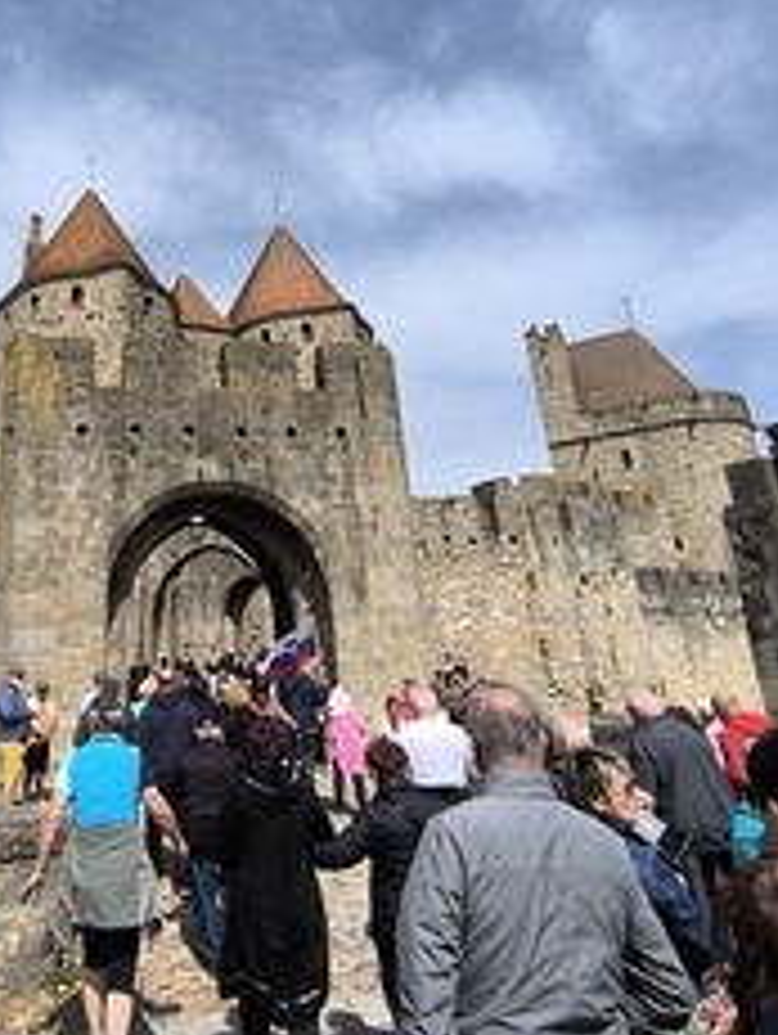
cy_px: 405
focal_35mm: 25
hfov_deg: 52.3
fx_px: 748
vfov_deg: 68.5
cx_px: 184
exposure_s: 1/2025
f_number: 2.2
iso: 50
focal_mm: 1.65
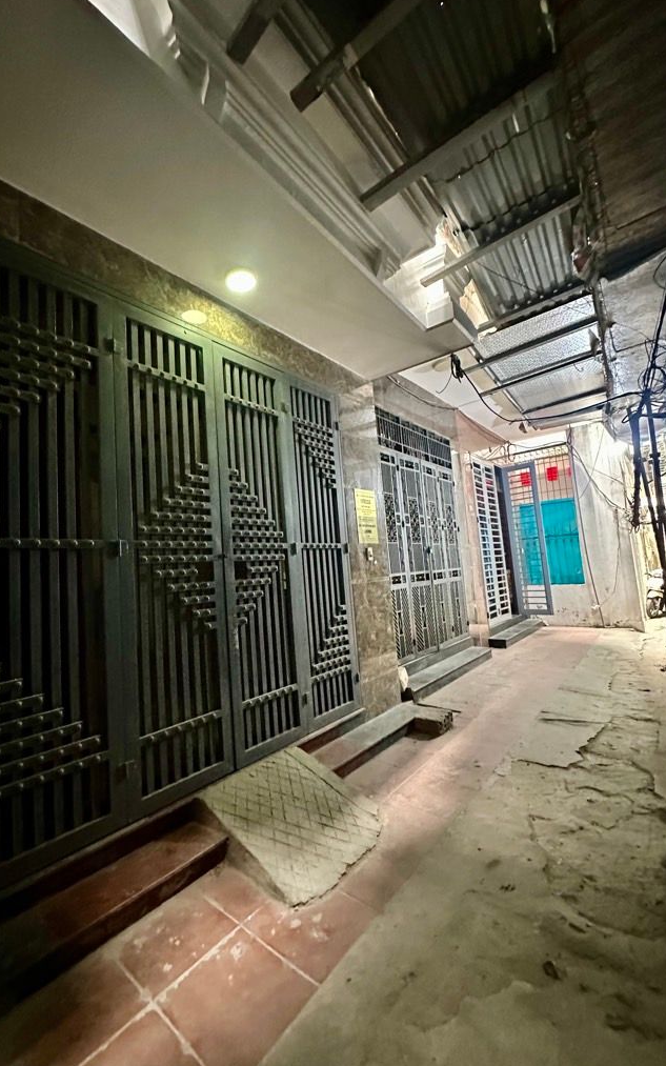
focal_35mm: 15
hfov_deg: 74.2
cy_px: 531
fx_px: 436
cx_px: 276
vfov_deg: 101.5
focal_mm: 2.22
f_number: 2.2
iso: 1000
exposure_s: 1/25
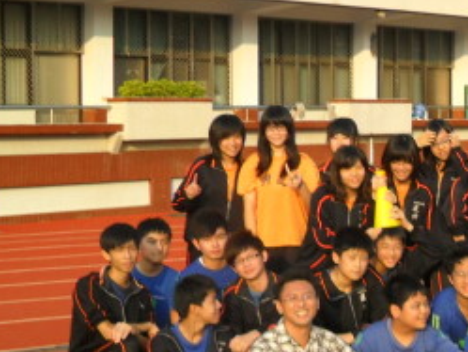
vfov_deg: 16.4
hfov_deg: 20.2
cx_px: 581
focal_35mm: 90
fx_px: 1217
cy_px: 186
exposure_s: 1/60
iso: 100
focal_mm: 6.2
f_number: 8.9
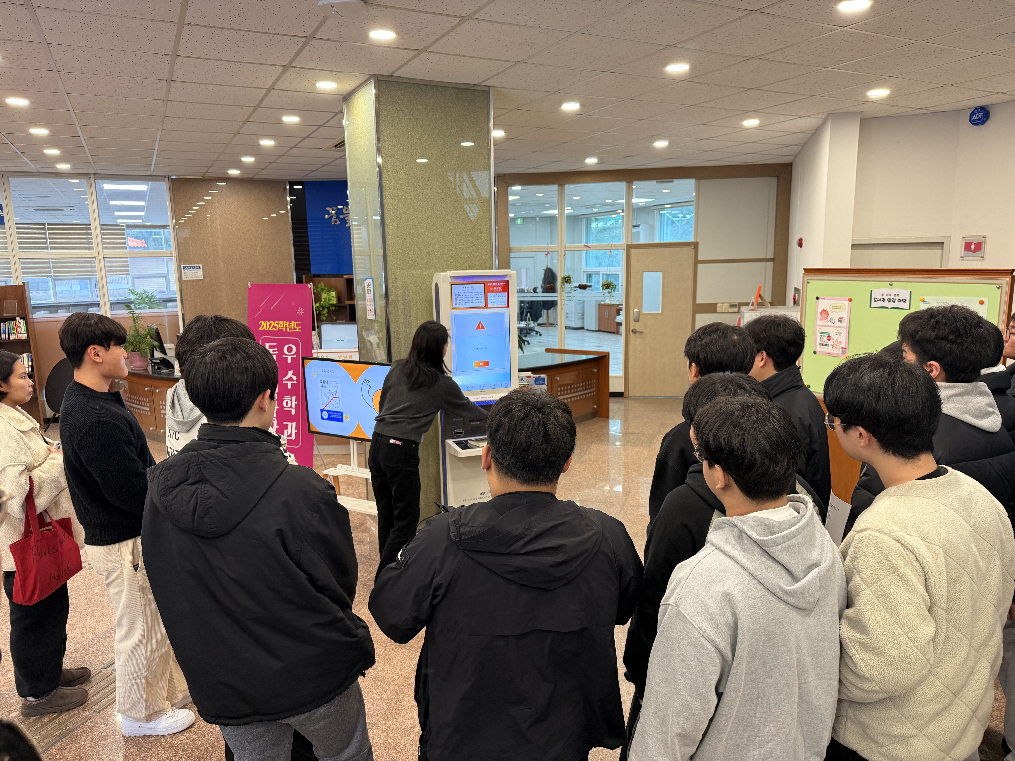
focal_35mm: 24
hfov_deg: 71.6
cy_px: 380
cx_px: 508
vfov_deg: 56.8
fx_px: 704
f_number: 1.78
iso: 200
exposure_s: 1/120
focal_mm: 6.76
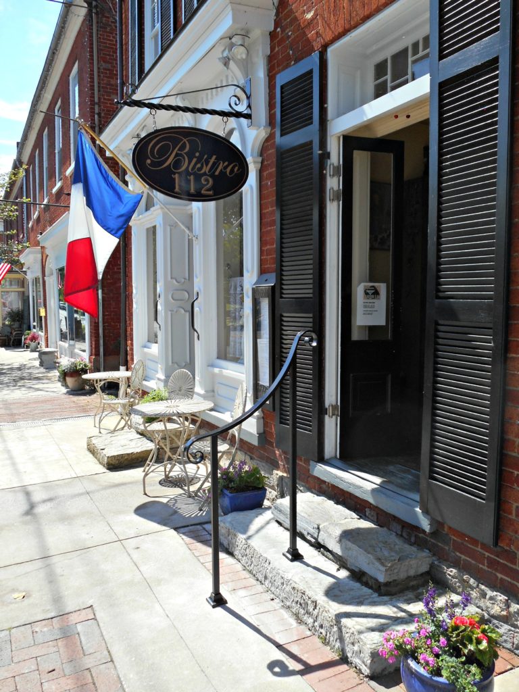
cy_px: 346
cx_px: 260
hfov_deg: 48.2
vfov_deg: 61.7
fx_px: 580
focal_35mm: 29
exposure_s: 1/320
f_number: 4
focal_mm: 5.2
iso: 80
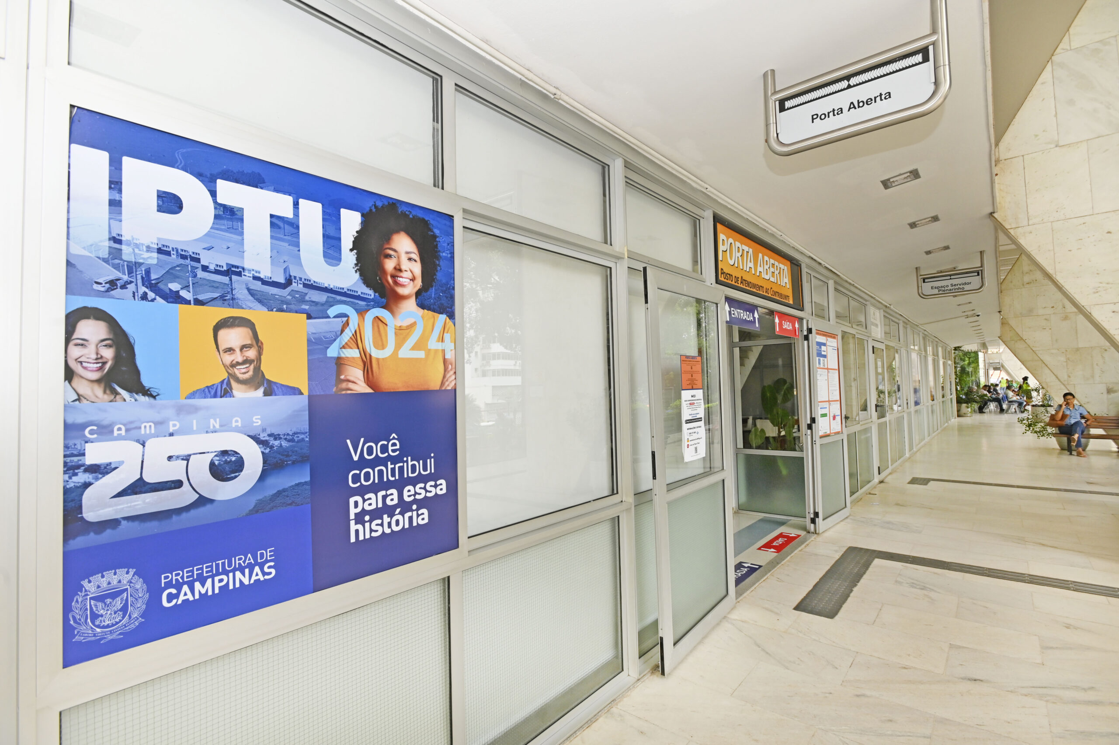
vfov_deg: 70.4
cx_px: 560
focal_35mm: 17
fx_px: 528
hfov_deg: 93.3
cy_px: 372
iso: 400
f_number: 8
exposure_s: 1/200
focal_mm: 17
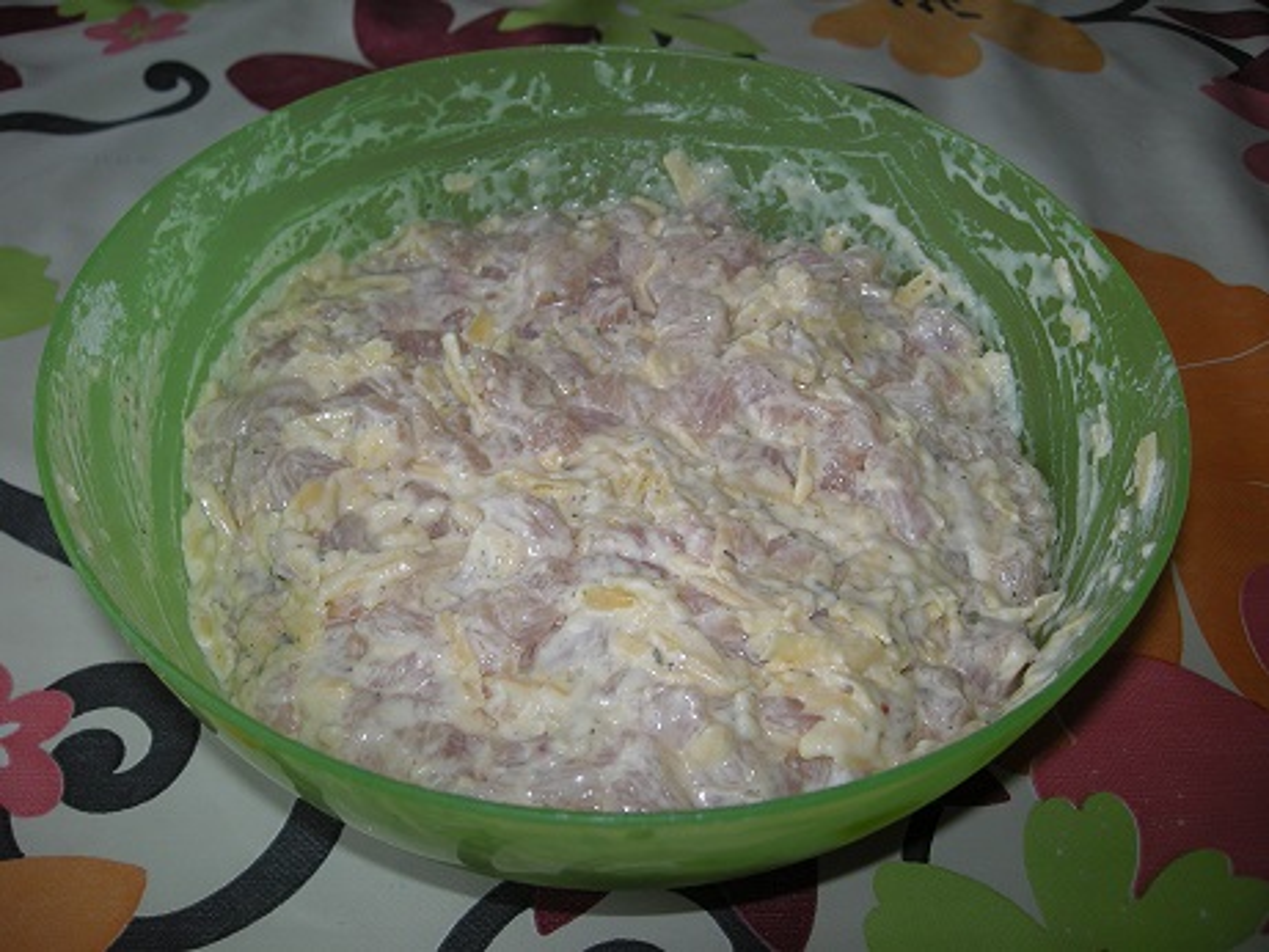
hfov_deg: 52.6
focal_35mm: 35
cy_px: 476
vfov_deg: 40.7
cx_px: 634
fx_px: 1283
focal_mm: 5.7
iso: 50
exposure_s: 1/58.1
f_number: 2.8
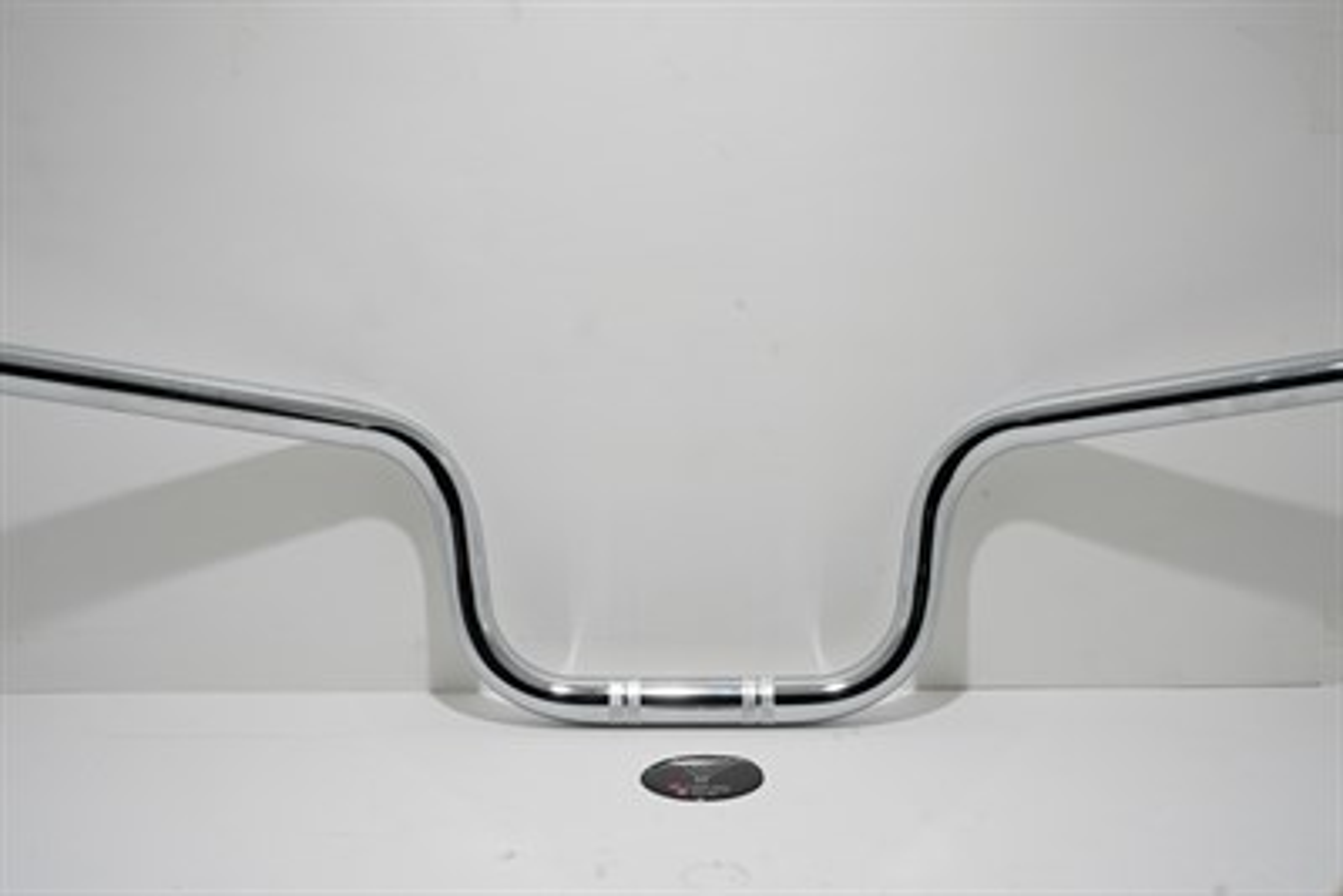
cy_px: 448
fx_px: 3172
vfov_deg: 16.1
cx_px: 672
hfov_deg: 23.9
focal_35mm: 85
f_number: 16
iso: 320
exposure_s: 1/100
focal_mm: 85
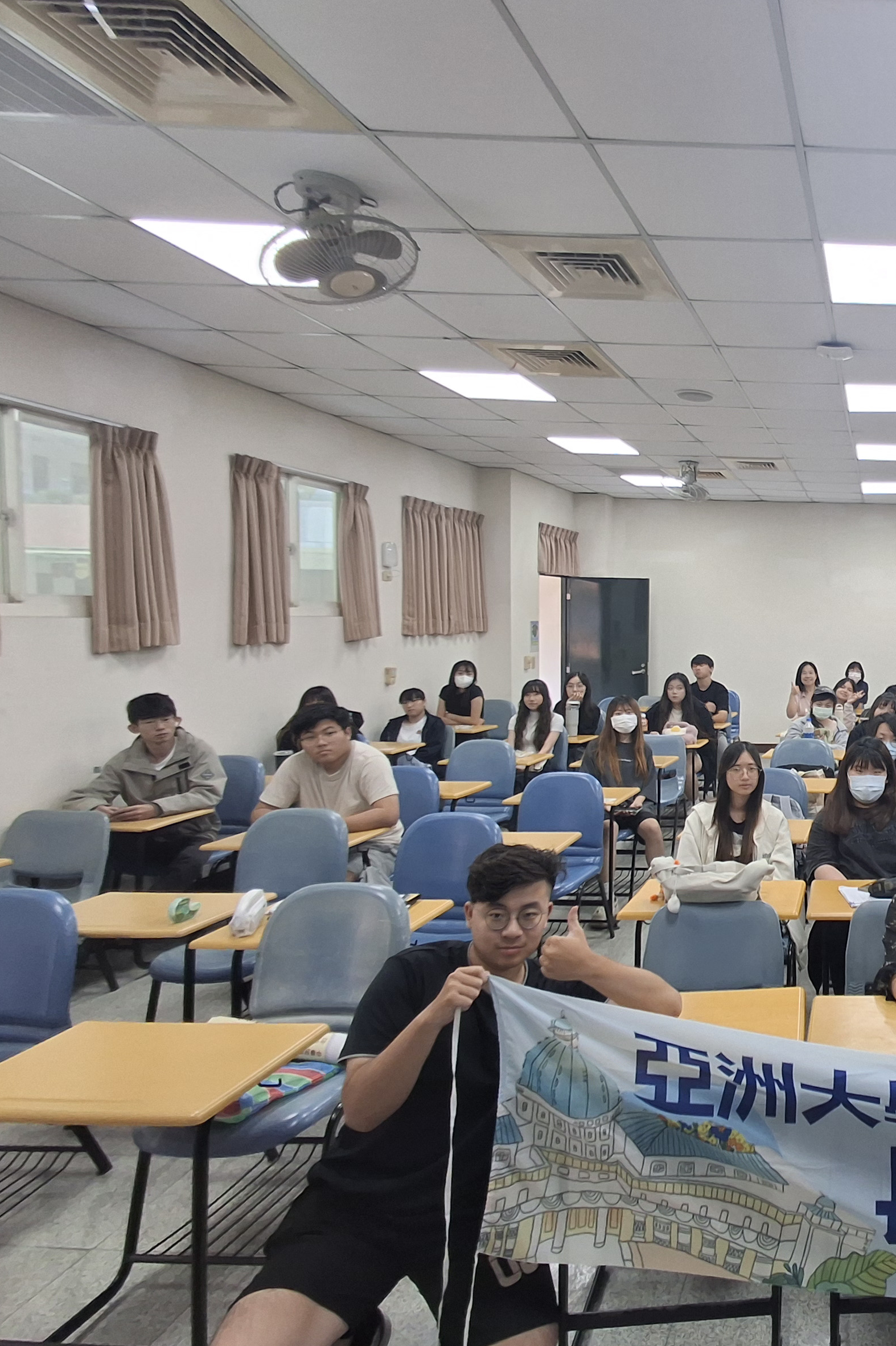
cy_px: 656
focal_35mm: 23
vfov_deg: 76.1
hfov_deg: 45.9
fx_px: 859
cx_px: 905
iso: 40
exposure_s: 1/40
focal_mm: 1.64
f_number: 2.2
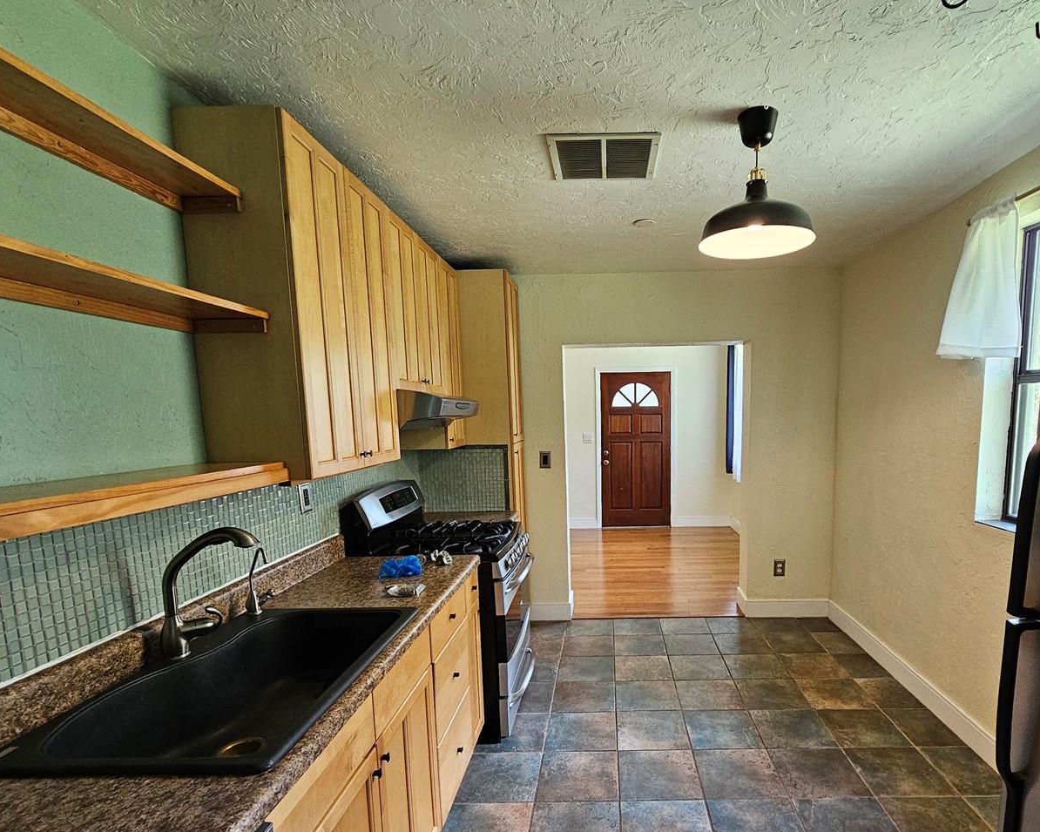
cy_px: 488
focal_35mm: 17
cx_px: 609
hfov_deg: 88.8
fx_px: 523
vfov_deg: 76.3
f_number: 2.2
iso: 320
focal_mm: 2.2
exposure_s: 1/100
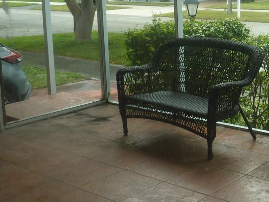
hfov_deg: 28.8
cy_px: 43
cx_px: 255
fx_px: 497
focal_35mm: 64
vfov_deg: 22.6
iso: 80
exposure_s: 1/100
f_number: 3.3
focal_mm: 4.1
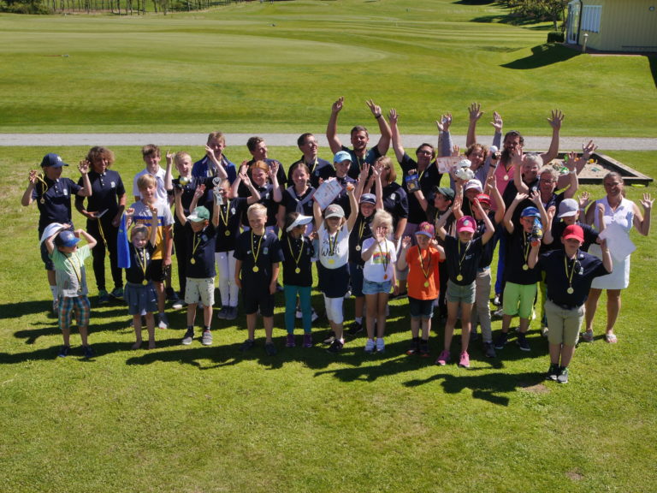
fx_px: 835
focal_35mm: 44
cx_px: 328
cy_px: 246
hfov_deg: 42.9
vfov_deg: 32.9
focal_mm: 22
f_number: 9
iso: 160
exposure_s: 1/320
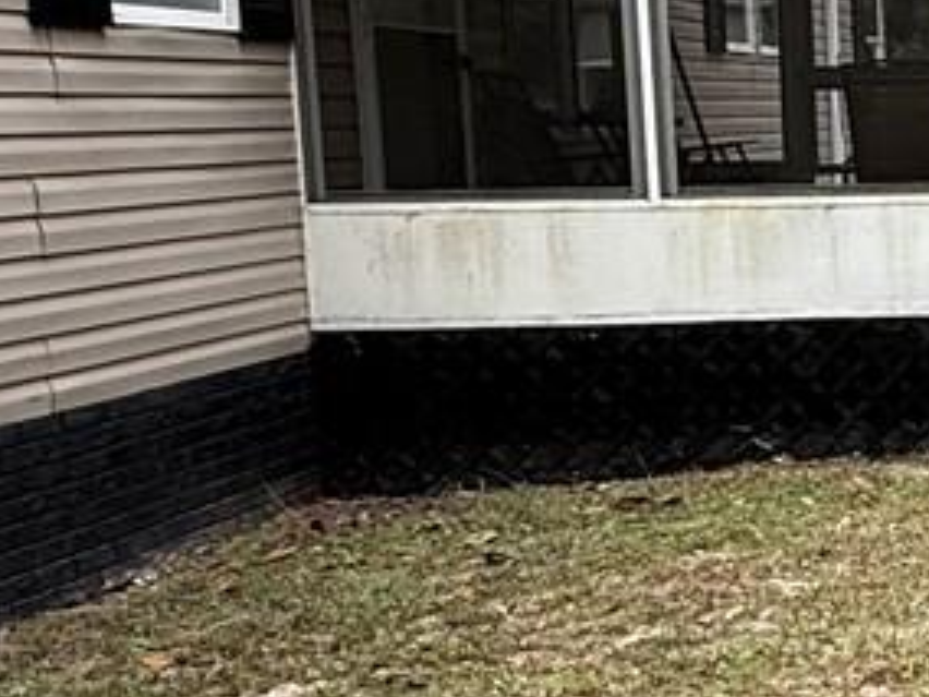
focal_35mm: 79
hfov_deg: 19.1
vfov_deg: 18.7
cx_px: 1645
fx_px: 2120
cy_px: 366
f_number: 2.2
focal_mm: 2.22
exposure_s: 1/174
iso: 50
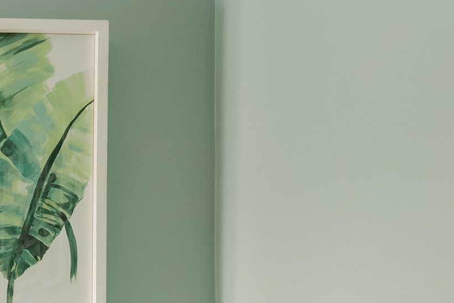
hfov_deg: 23.6
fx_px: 807
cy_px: 478
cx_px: -260
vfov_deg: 18.4
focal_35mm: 64
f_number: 8
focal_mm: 17
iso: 320
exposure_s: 1/2.5
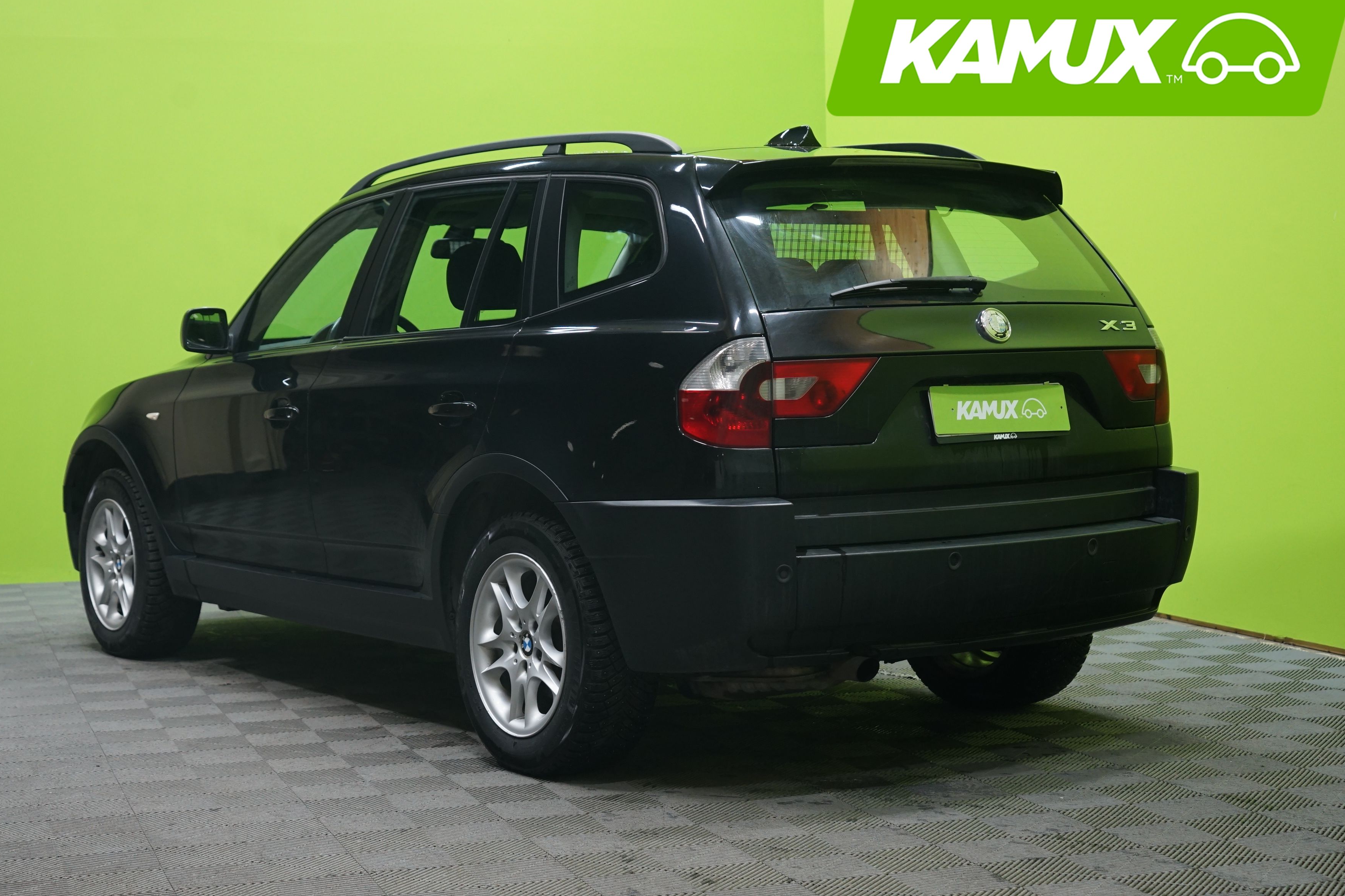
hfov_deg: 34.5
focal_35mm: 58
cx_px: 638
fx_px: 2167
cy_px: 439
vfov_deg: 23.4
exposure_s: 1/20
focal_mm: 52
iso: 1000
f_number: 5
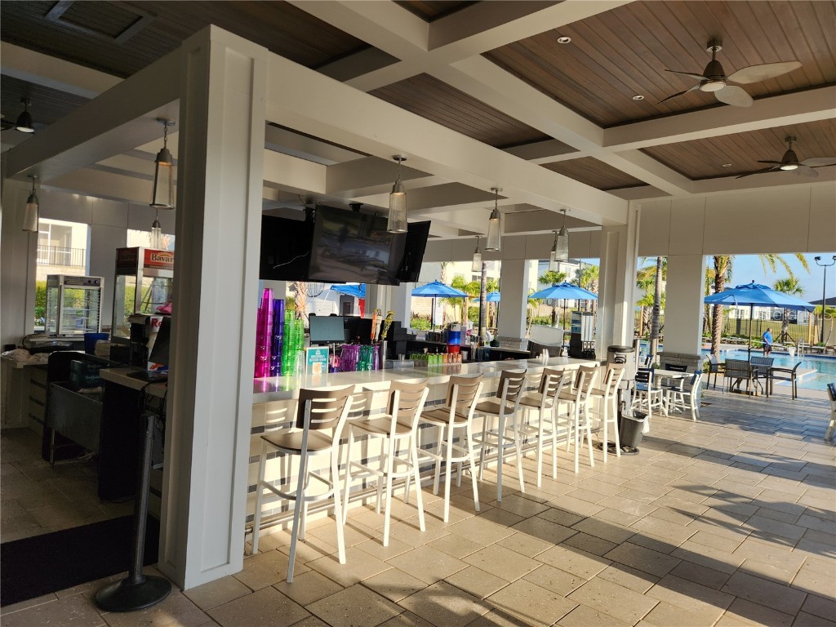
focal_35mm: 23
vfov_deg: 58.9
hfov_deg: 73.9
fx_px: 555
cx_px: 418
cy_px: 314
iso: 20
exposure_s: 1/715
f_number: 1.8
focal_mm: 5.4
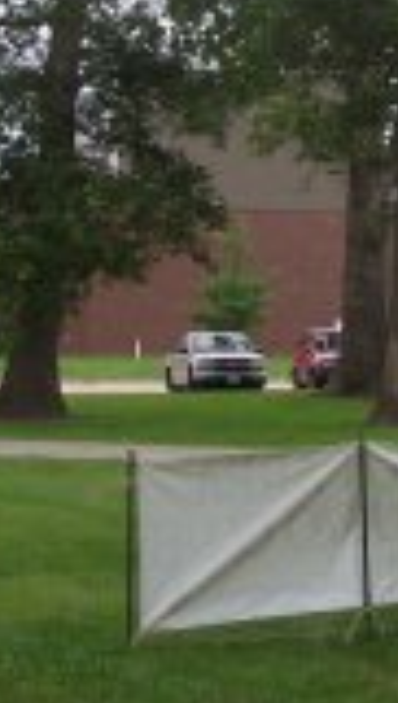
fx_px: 1851
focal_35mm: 99
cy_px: -17
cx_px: 387
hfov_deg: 12.2
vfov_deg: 20.8
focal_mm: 8
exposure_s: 1/350
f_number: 4.8
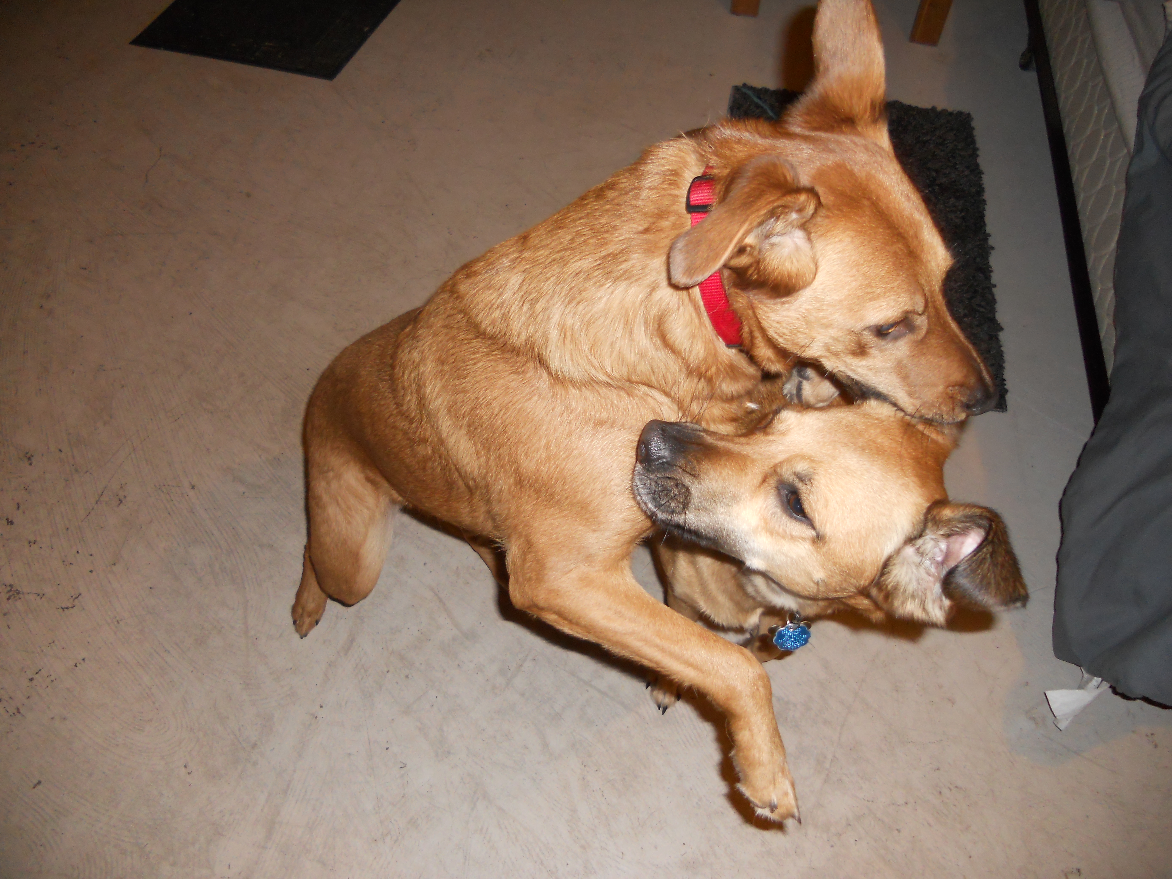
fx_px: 914
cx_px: 586
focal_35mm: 27
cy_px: 440
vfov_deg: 51.4
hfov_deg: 65.3
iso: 200
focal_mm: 4.9
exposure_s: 1/25
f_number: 3.2
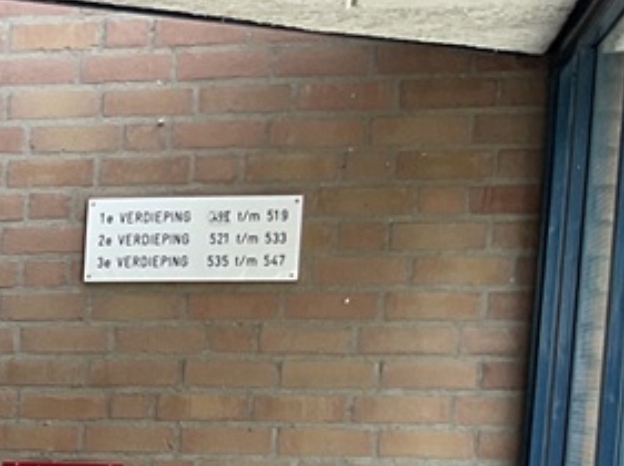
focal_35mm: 124
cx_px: -457
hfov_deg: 14.3
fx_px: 2232
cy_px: 706
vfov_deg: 11.4
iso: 32
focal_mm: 3
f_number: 1.8
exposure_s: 1/120
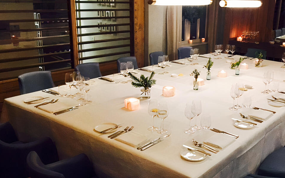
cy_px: 89
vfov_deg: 31.2
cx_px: 187
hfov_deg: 47.5
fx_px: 318
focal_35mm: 41
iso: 250
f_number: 2.2
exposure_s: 1/17
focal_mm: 4.15
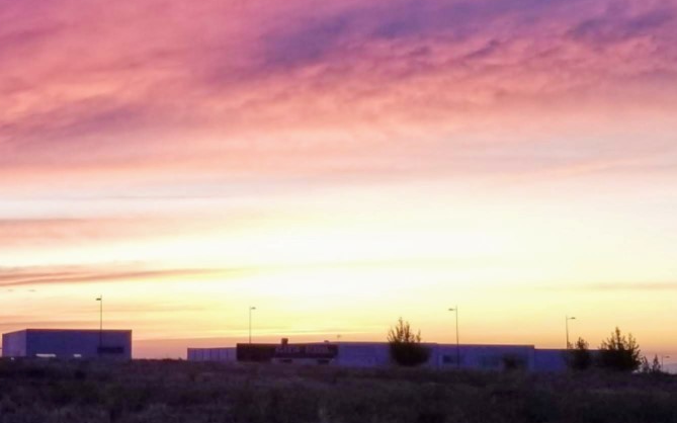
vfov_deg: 15.7
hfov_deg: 24.6
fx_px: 1531
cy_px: 191
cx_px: 146
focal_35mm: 83
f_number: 1.7
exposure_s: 1/120
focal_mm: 4.3
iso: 64
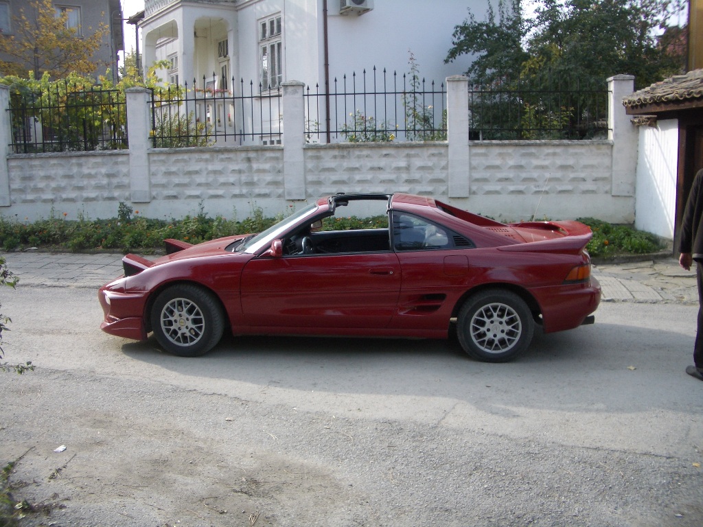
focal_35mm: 35
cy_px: 264
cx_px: 352
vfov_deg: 40.7
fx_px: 711
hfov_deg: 52.6
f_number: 2.6
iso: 50
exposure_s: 1/320
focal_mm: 5.8
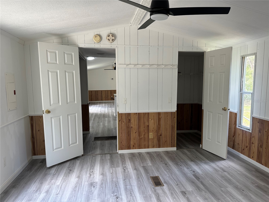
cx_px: 134
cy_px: 101
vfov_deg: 56.8
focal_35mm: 24
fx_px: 187
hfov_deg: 71.6
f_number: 1.78
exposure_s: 1/121
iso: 160
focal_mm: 6.86
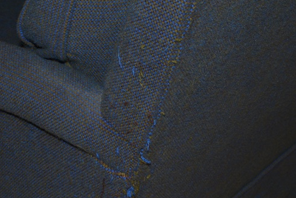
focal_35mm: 98
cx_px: 147
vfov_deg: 13.8
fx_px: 806
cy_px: 182
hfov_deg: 20.8
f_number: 8
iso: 100
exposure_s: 1/60
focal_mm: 32
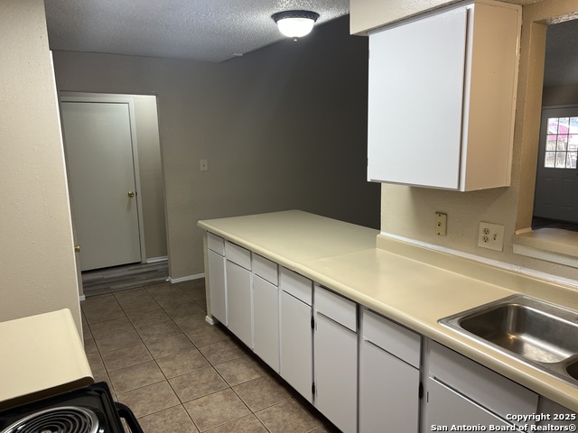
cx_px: 289
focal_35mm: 26
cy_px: 216
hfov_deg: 67.3
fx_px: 434
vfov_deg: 53.1
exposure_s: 1/120
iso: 100
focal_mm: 5.7
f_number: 1.5
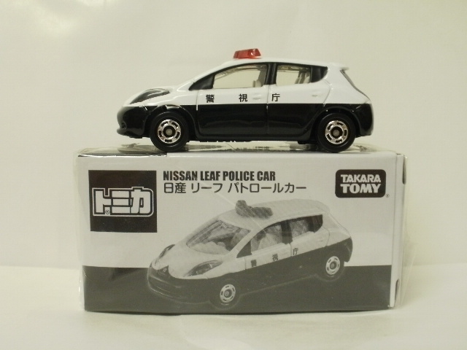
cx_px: 234
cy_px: 175
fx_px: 594
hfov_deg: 42.9
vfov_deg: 32.9
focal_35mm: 44
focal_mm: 7.7
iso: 125
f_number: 4
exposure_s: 1/10
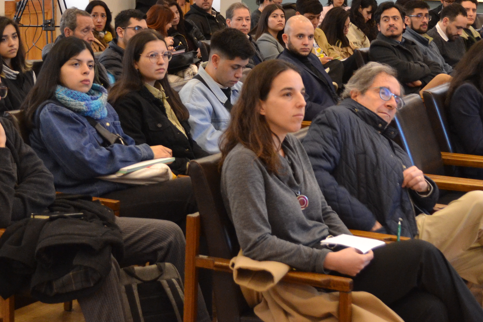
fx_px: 1274
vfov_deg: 14.2
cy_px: 10
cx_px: 237
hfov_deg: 21.5
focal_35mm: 95
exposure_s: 1/15
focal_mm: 32
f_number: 4.8
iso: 1250
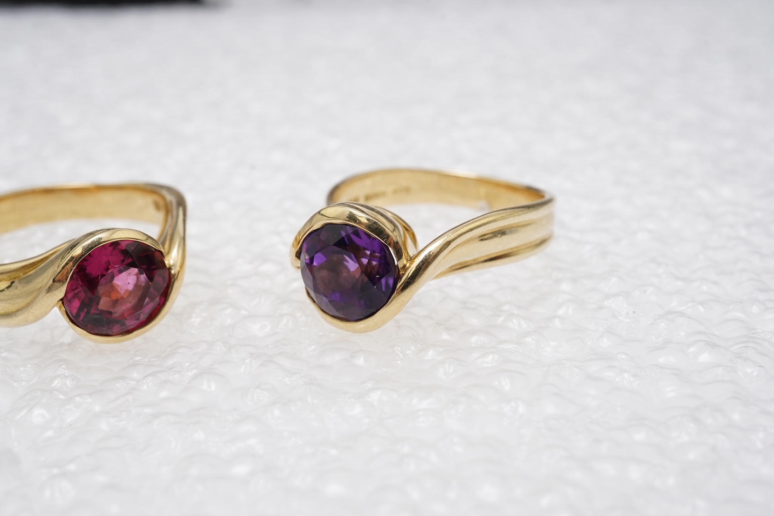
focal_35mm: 45
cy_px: 258
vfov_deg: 29.9
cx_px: 387
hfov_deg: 43.6
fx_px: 968
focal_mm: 30
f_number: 22
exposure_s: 1/125
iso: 500
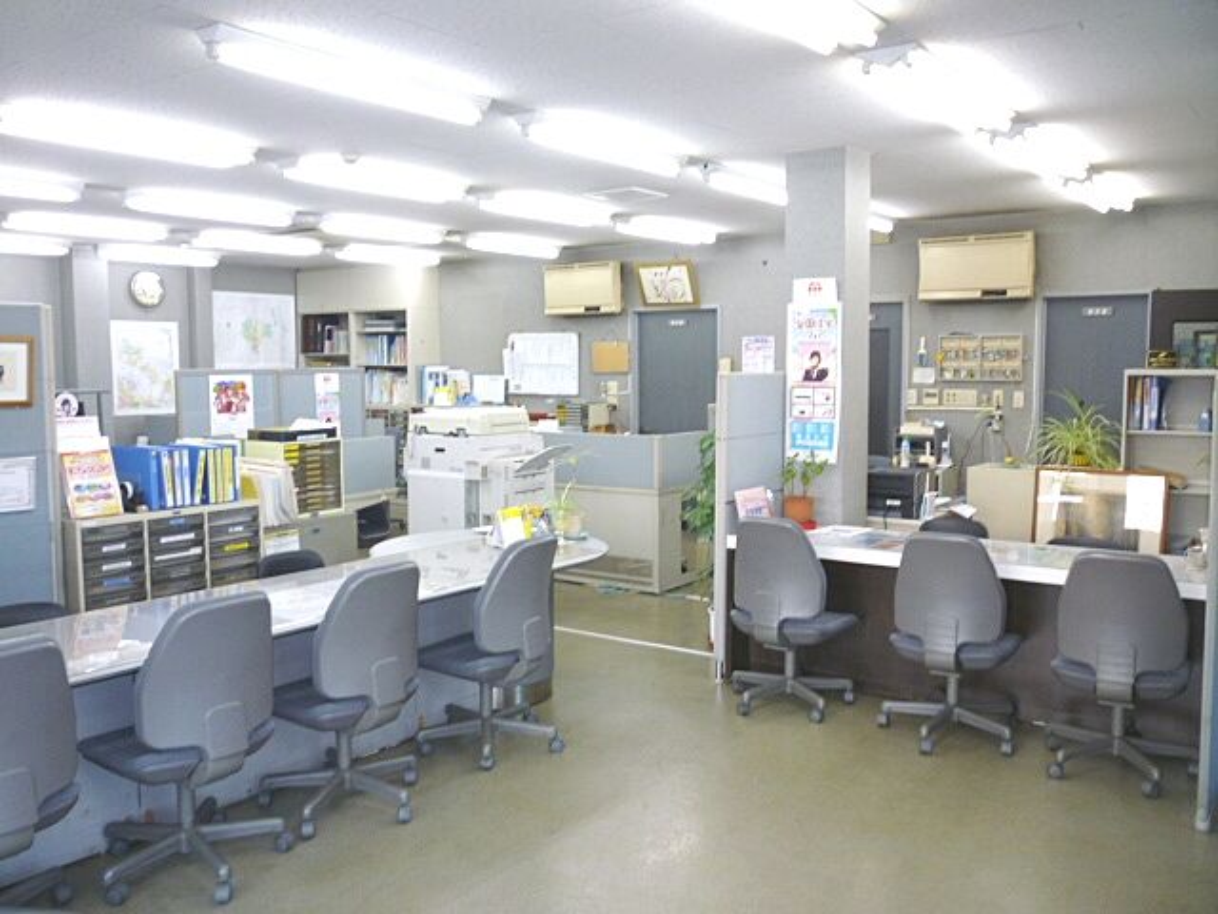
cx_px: 609
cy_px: 457
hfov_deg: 61.7
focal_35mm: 29
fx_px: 1020
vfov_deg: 48.2
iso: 125
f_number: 3.3
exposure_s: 1/30
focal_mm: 5.2
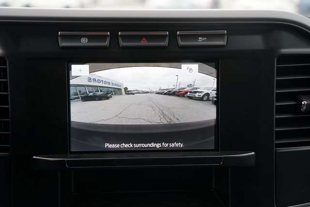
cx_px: 155
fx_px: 439
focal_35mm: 51
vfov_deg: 26.5
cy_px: 104
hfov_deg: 38.9
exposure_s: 1/60
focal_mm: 51
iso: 160
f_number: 4
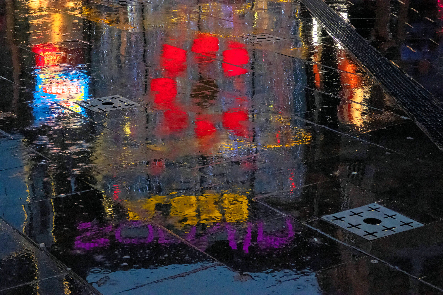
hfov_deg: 25.7
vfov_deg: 17.3
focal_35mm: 79
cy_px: 148
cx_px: 222
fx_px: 972
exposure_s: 1/30
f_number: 6.3
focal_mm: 28.7
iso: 3200
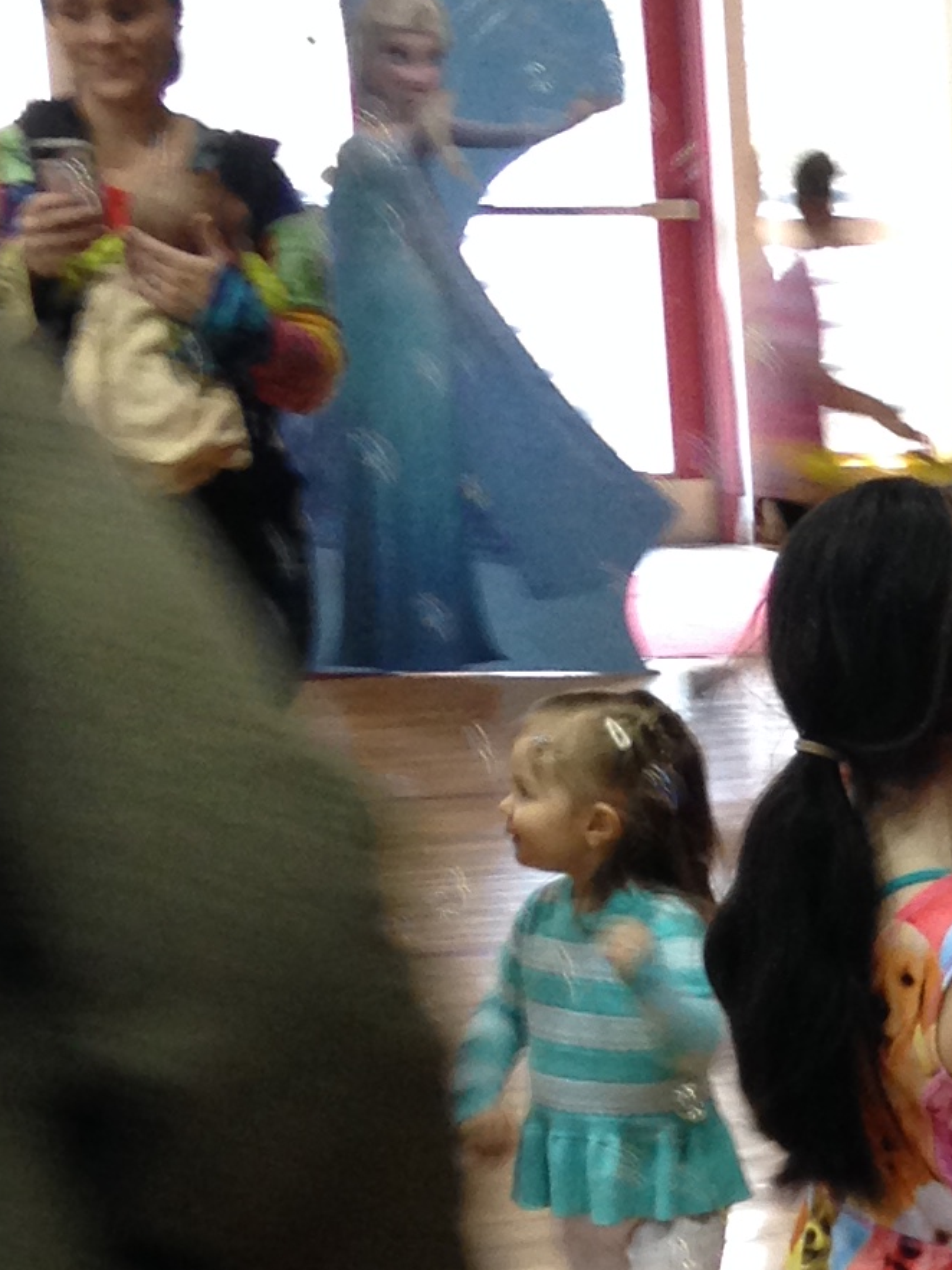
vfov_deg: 15.9
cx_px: 1652
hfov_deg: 11.4
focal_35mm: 122
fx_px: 4475
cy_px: 1234
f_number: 2.4
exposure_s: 1/20
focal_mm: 4.12
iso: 100
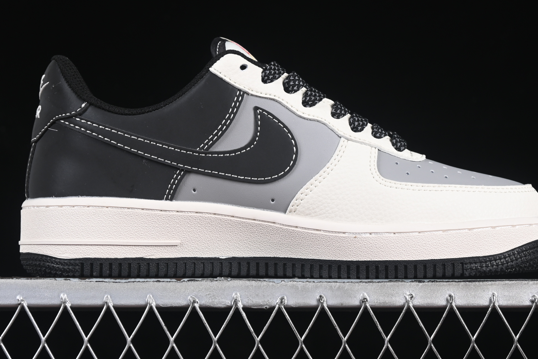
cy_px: 118
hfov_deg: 18.9
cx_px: 279
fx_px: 1614
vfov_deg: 12.7
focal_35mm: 108
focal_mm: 50
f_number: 7.1
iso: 160
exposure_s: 1/60
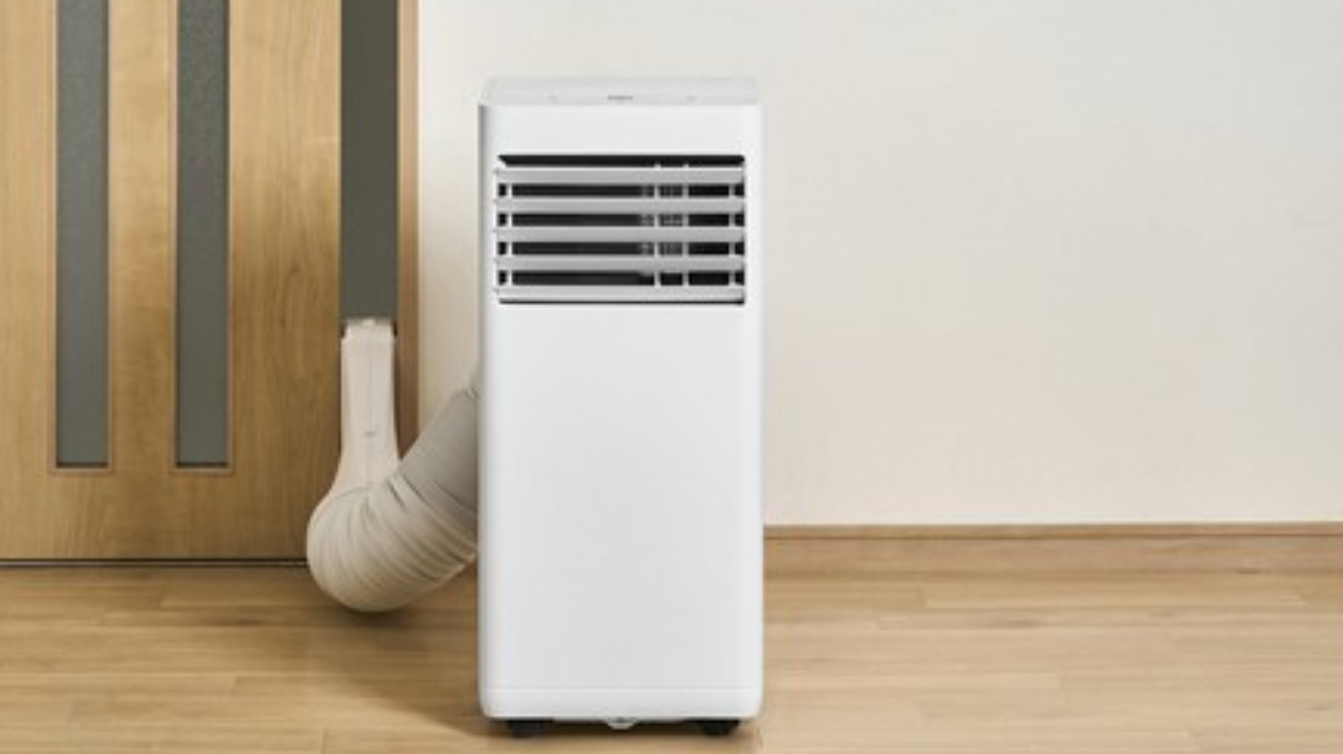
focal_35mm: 121
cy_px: 327
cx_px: 589
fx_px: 4307
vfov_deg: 10.0
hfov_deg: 17.7
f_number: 10
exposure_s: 1/8
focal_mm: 100
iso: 200
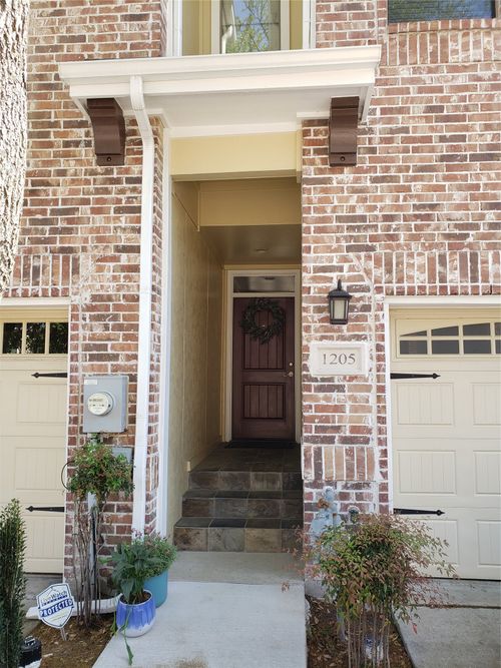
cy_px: 334
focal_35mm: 26
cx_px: 250
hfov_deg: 53.0
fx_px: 502
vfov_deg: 67.3
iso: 50
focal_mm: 4.3
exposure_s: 1/134
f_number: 2.4
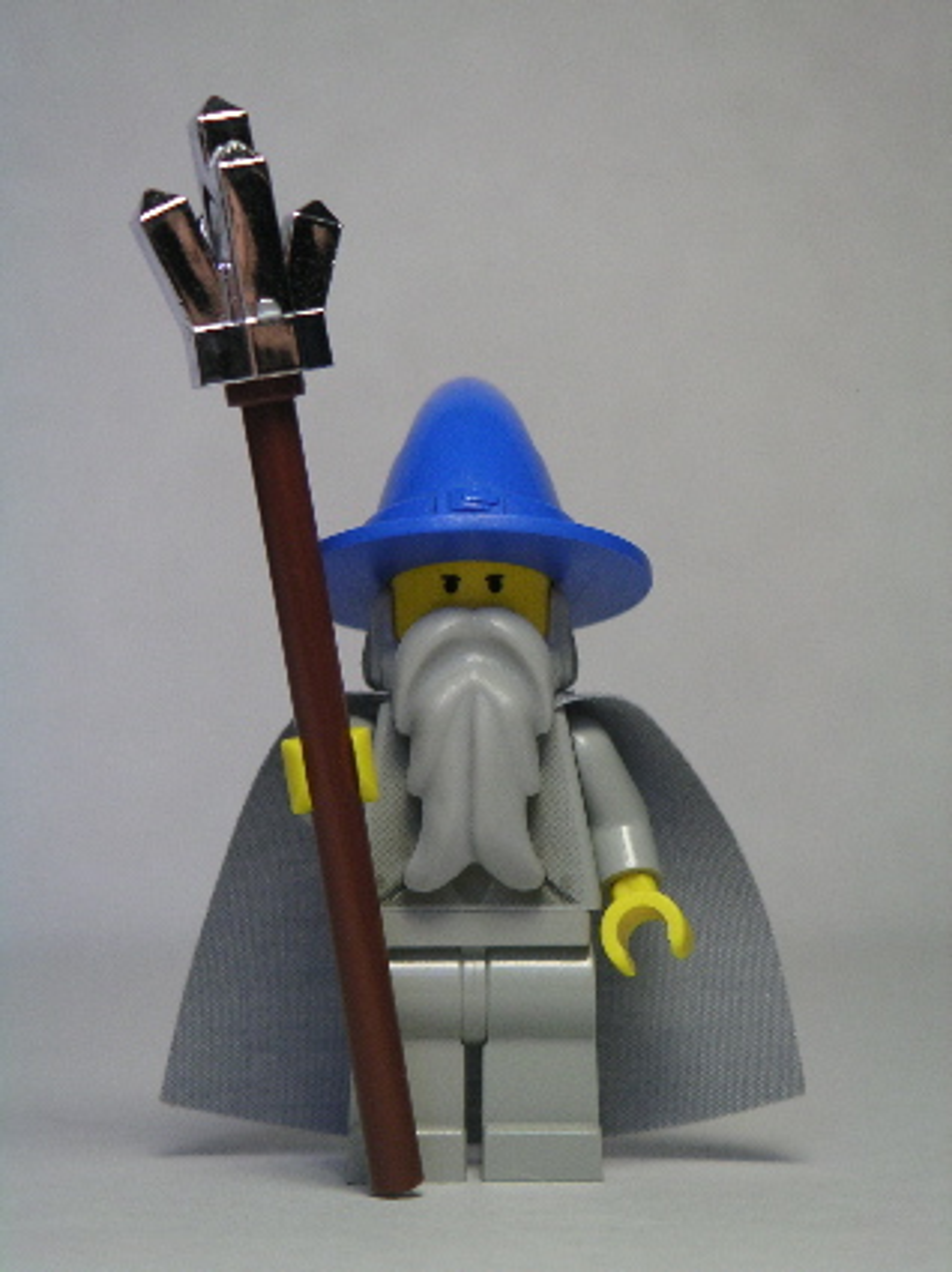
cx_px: 476
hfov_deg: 13.3
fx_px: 4076
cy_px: 636
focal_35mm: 111
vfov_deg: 17.7
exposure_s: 1/111
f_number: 3.6
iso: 80
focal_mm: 17.1
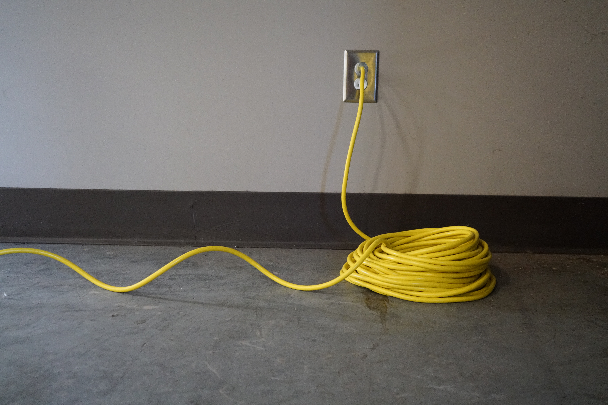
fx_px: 574
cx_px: 304
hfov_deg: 55.8
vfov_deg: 38.9
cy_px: 202
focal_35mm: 34
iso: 6400
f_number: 4
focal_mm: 34
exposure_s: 1/160
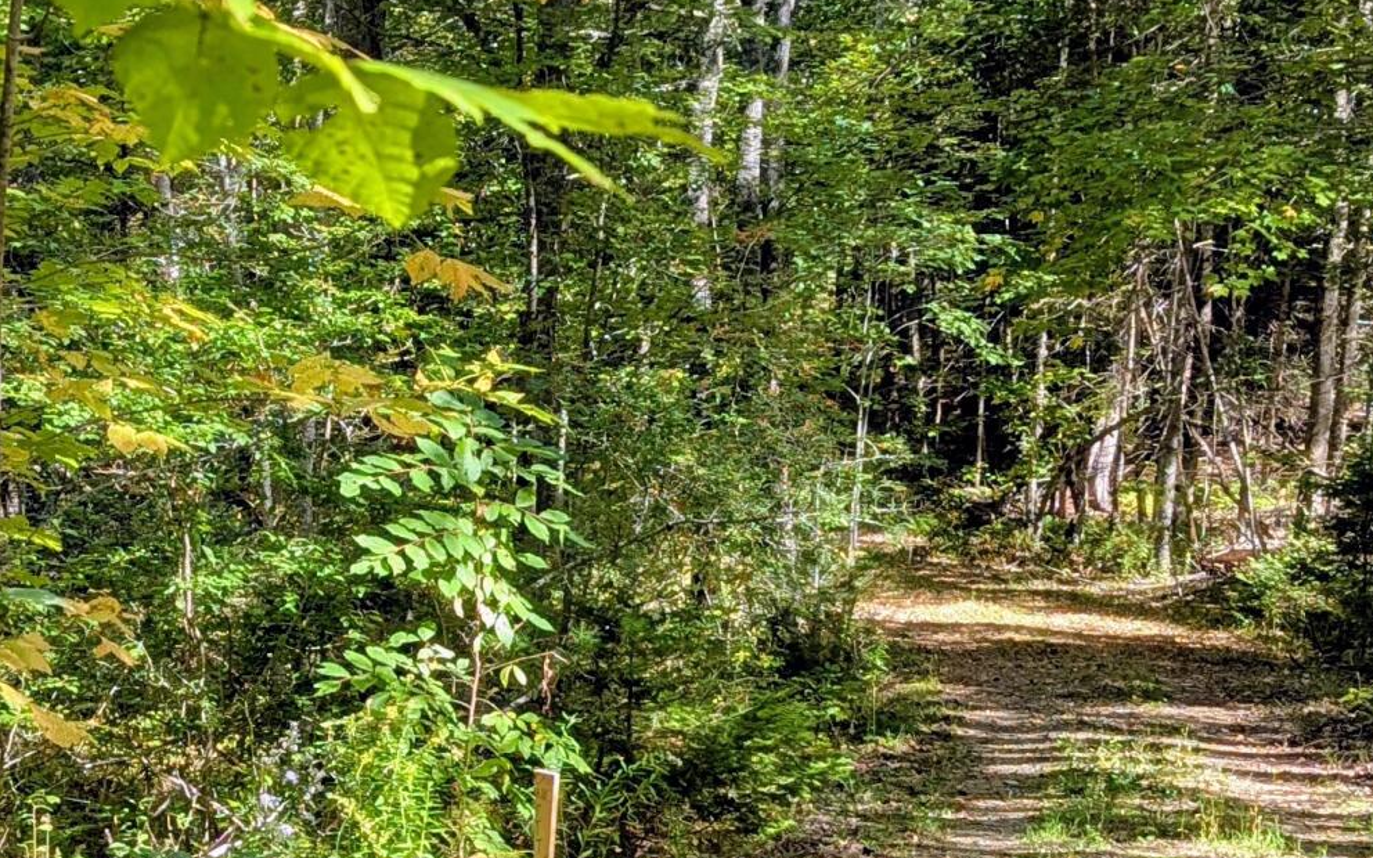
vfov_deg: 16.7
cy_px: 803
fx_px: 2881
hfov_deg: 26.7
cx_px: 525
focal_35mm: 77
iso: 41
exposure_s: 1/290
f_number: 1.85
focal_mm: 6.81
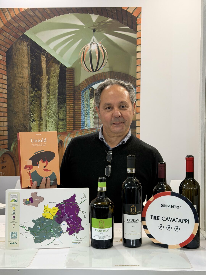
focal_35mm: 48
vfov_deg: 39.7
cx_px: 103
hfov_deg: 30.3
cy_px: 138
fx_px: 381
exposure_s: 1/50
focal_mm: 6.76
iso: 100
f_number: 1.78
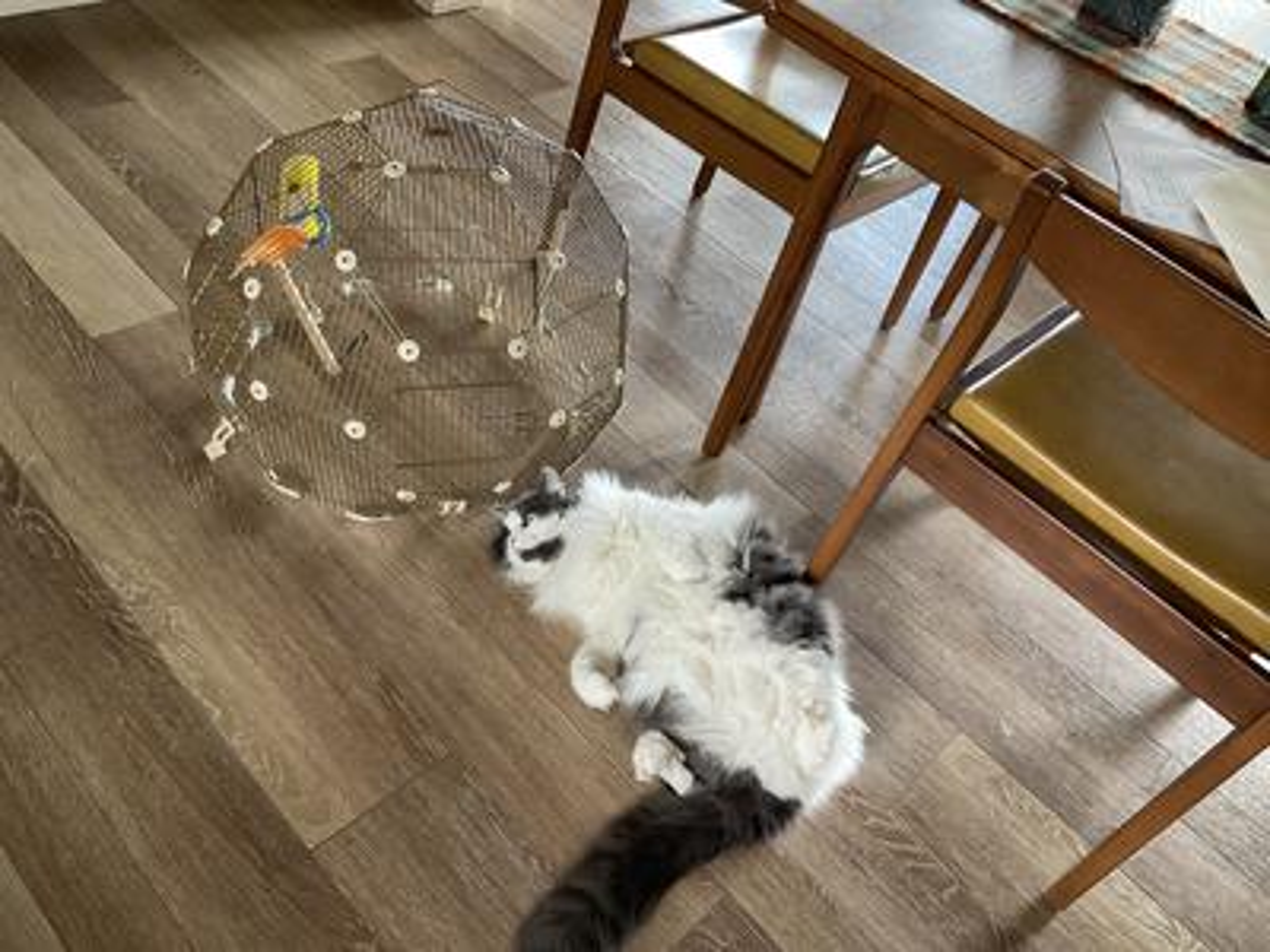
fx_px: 1064
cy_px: 476
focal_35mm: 29
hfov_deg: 61.7
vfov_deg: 48.2
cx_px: 635
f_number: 1.8
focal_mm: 3
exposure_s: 1/60
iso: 80
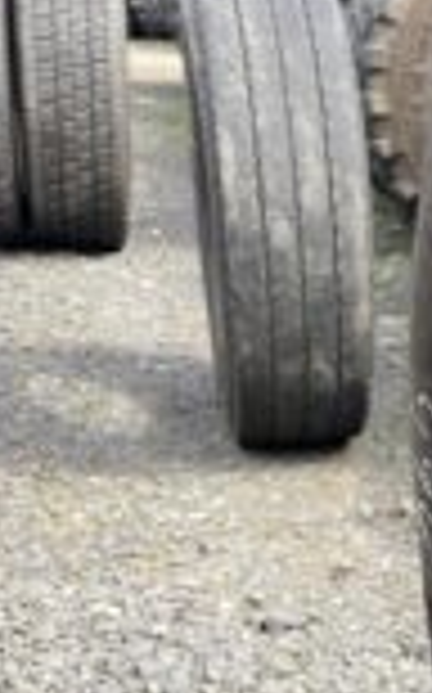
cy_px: 668
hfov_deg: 14.9
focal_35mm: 77
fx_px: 1453
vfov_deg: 25.7
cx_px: 765
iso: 32
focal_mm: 4.25
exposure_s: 1/385
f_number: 1.8
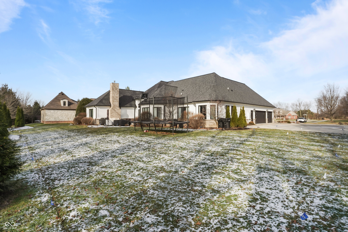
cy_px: 116
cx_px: 174
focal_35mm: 17
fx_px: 168
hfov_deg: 91.9
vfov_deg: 69.2
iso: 250
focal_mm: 17.4
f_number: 6.3
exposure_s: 1/1000
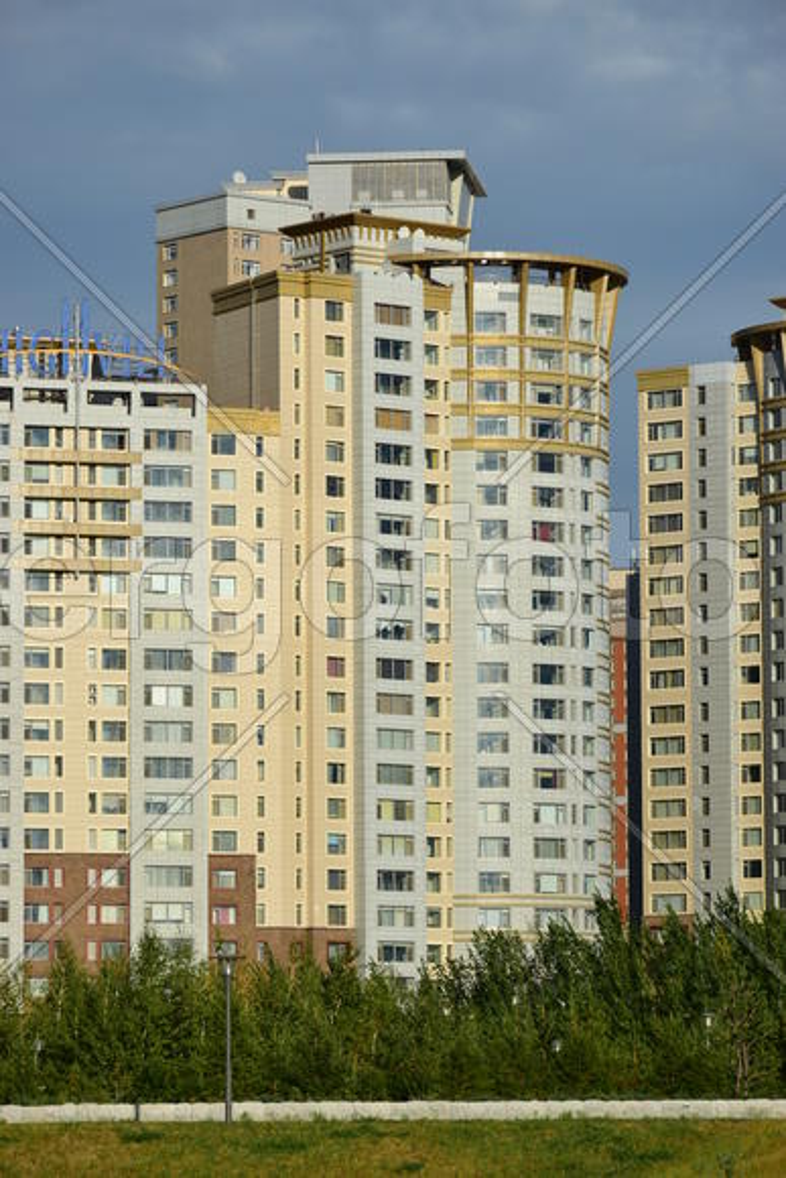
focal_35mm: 158
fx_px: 5155
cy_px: 589
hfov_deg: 8.7
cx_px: 393
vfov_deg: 13.0
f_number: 8
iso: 100
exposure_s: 1/400
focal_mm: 105
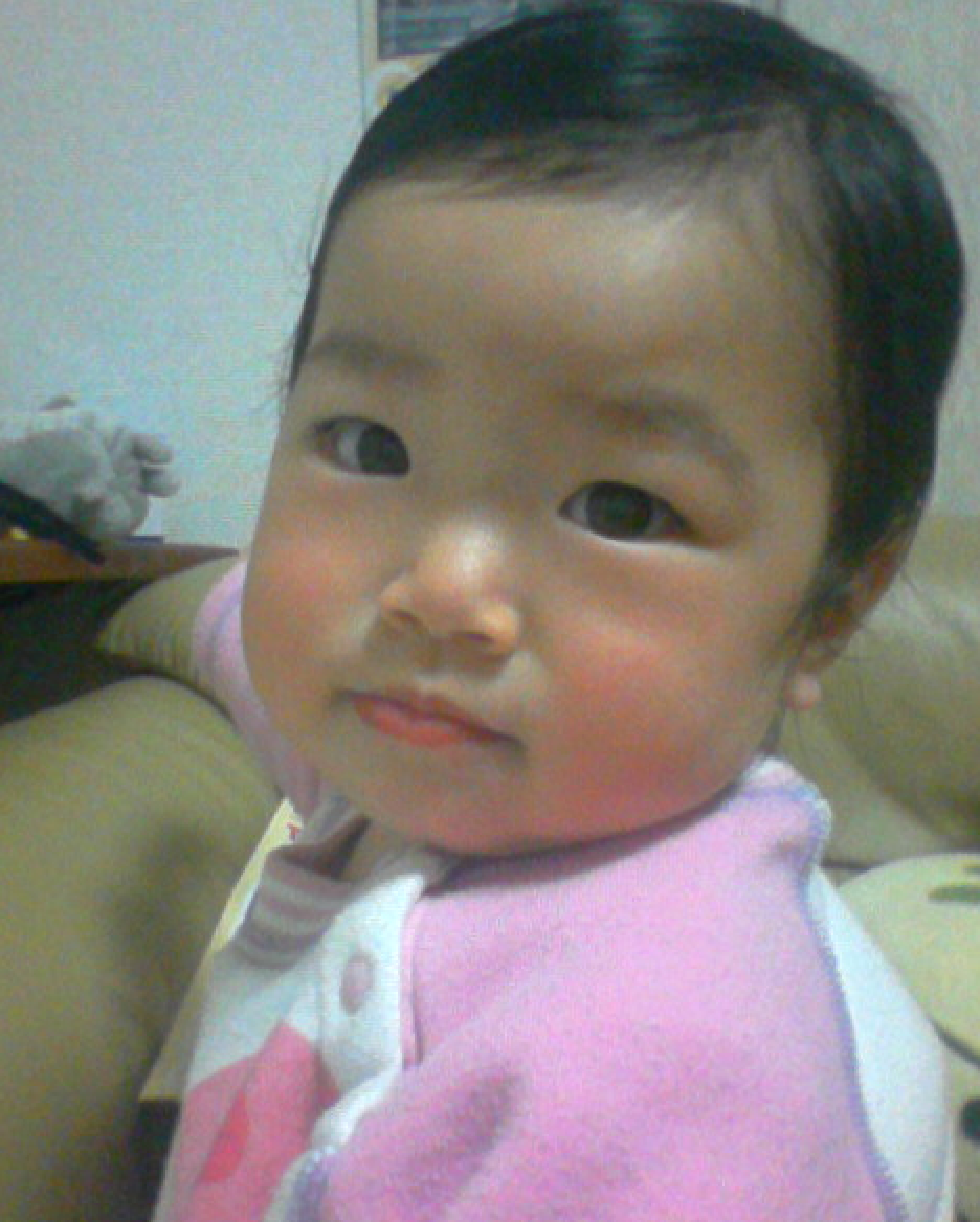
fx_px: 1123
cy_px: 601
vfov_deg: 57.1
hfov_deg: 47.2
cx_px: 482
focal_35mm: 31
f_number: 2.8
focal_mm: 1.5
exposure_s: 1/13.7
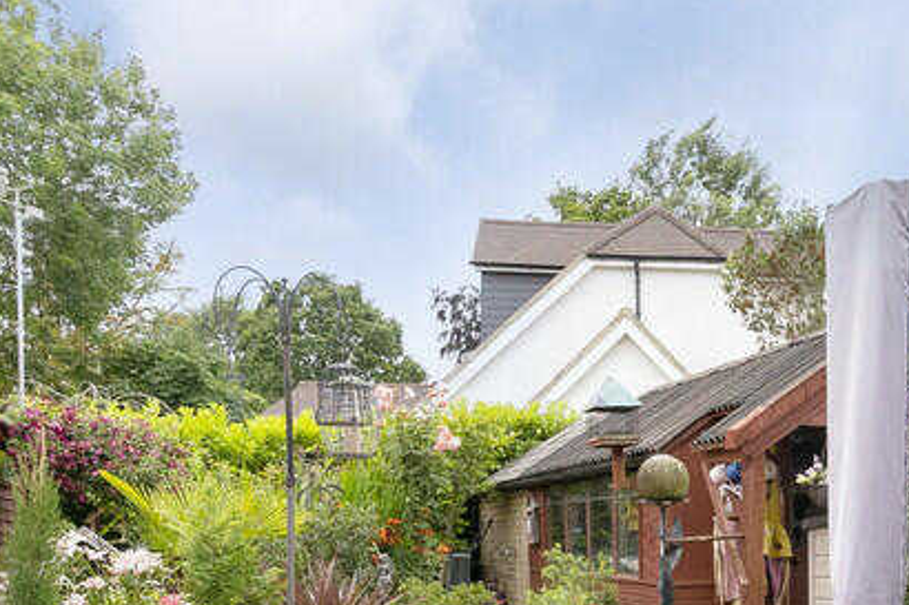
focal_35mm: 40
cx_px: 798
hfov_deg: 44.6
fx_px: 1010
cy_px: 574
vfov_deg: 31.4
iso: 800
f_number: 7.1
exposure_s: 1/800
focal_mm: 16
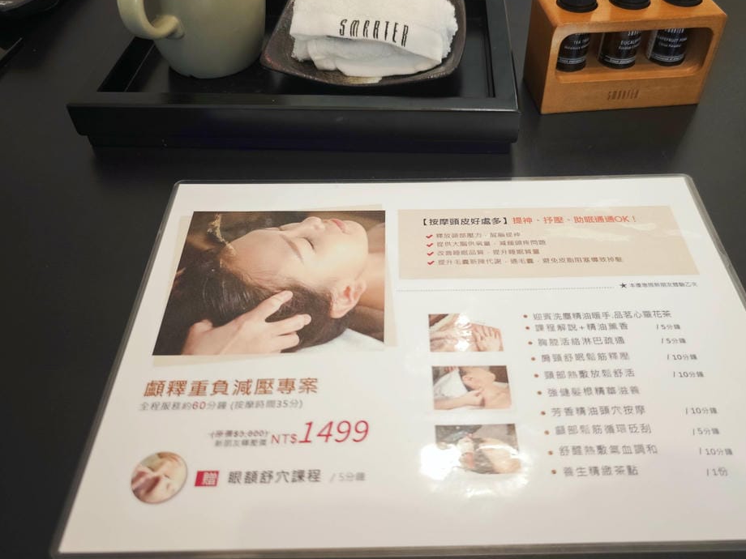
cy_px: 250
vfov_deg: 46.7
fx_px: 647
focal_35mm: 30
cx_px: 408
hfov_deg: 59.9
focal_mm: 8.72
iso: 400
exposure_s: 1/60
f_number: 1.63
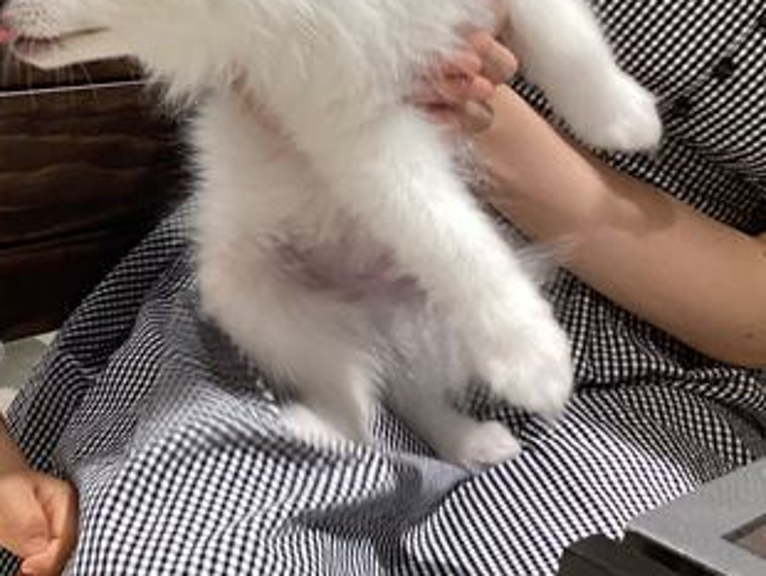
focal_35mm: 60
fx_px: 1329
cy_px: 166
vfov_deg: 24.3
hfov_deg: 30.5
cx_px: 49
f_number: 2.4
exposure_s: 1/60
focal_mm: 3.3
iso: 125
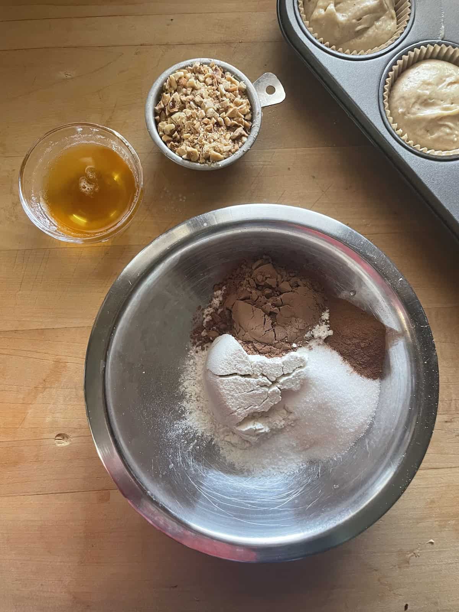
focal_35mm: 26
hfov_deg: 53.1
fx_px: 460
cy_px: 306
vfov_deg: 67.3
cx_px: 230
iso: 400
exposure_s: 1/60
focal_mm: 4.2
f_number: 1.6
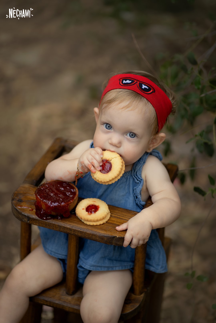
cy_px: 162
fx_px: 765
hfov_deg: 16.1
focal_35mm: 85
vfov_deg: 23.9
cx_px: 108
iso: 250
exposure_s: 1/250
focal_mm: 85
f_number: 1.8
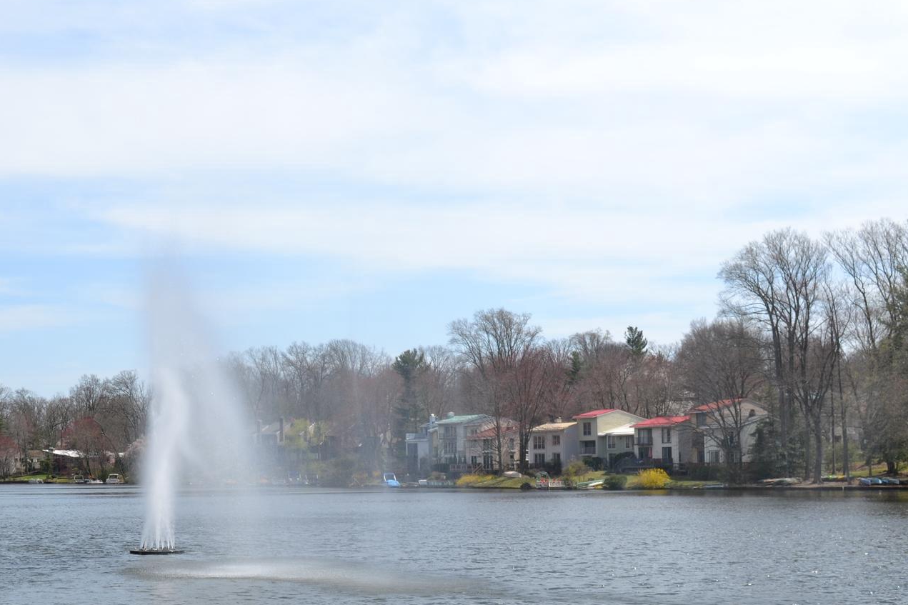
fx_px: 1463
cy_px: 410
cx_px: 306
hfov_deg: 34.2
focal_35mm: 58
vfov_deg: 23.3
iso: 100
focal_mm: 24
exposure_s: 1/320
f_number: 9
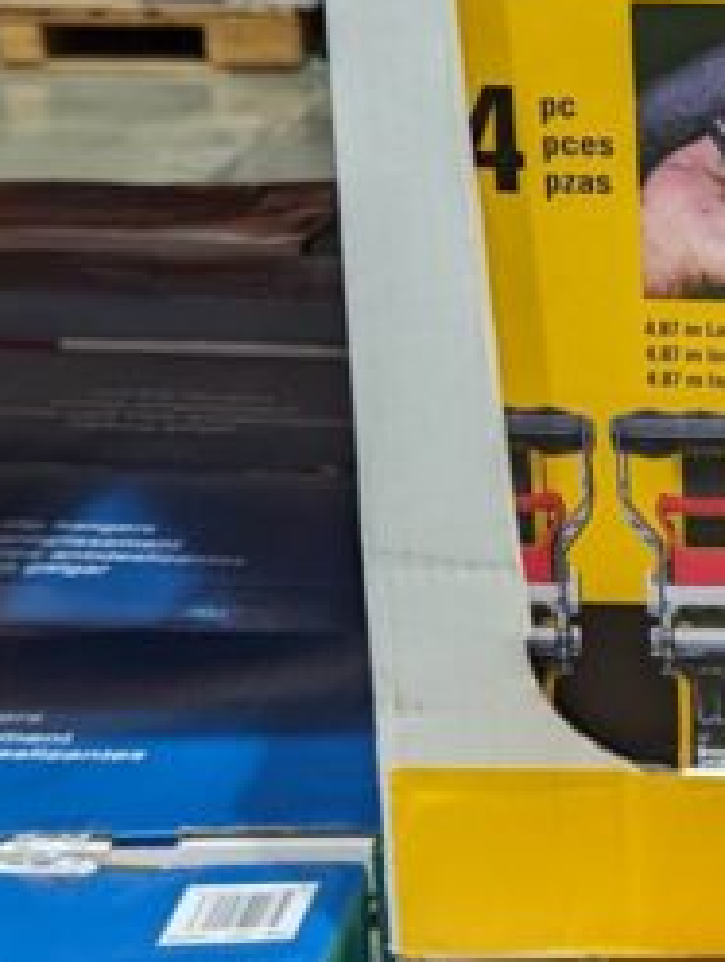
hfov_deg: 14.1
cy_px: 400
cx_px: 1049
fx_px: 2755
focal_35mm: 99
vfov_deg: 19.8
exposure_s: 1/135
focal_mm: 6.81
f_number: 1.85
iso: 236
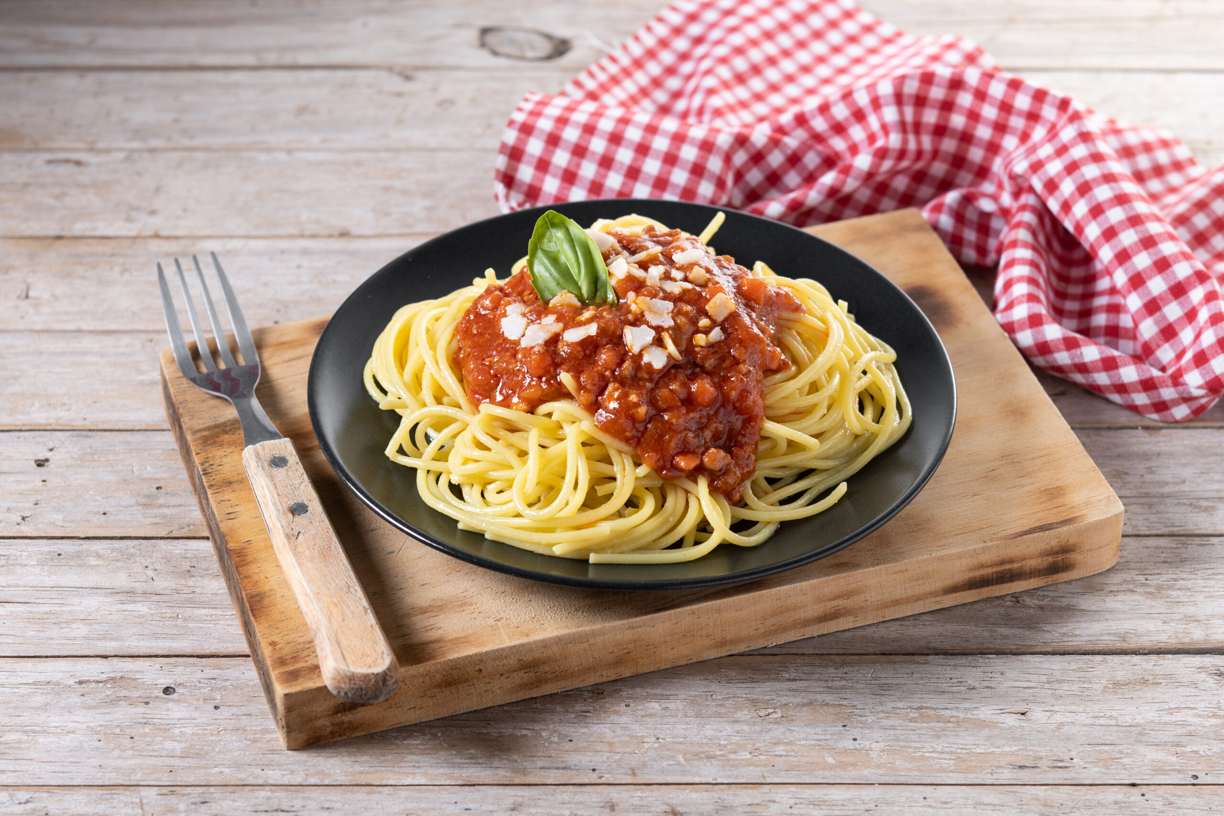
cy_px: 408
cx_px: 612
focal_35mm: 90
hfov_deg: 22.6
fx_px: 3060
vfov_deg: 15.2
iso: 100
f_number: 5.6
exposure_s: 1/200
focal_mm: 60
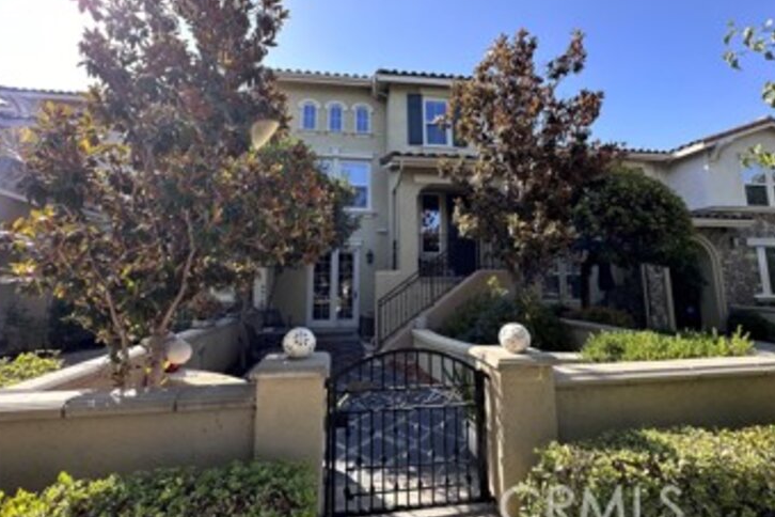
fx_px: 323
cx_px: 384
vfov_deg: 77.2
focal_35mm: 15
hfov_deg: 100.4
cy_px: 240
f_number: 2.2
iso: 40
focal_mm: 2.22
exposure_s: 1/324
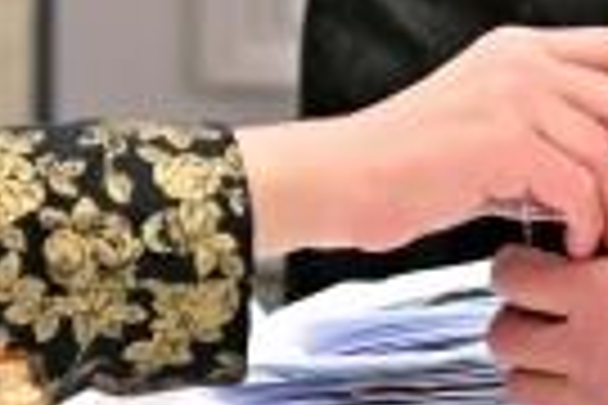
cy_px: -243
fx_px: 14692
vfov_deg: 1.6
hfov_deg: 2.4
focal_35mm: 870
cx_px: 603
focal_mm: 77
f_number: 4
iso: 400
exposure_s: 1/250
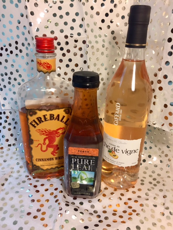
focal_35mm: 29
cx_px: 86
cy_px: 115
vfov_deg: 61.7
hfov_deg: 48.2
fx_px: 193
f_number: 2.2
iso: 80
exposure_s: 1/30
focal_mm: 4.15
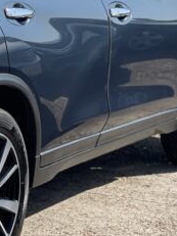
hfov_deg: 8.0
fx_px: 1228
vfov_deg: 11.0
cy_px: 47
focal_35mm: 180
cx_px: -119
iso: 32
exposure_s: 1/1261
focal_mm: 6
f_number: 2
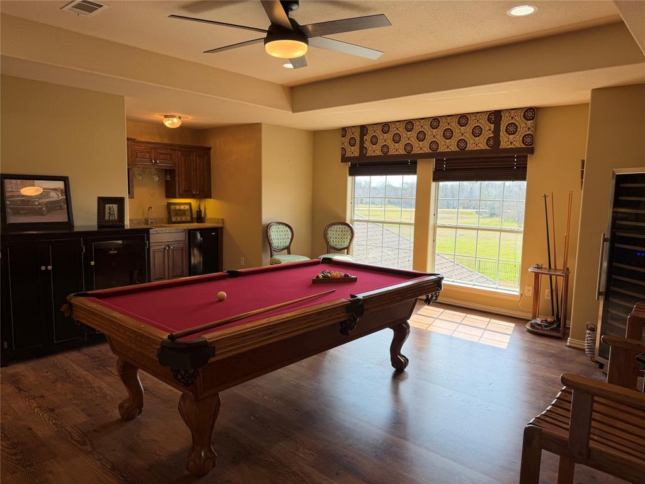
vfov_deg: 56.8
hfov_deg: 71.6
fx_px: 447
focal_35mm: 24
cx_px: 322
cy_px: 242
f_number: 1.78
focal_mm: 6.76
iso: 80
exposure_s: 1/195
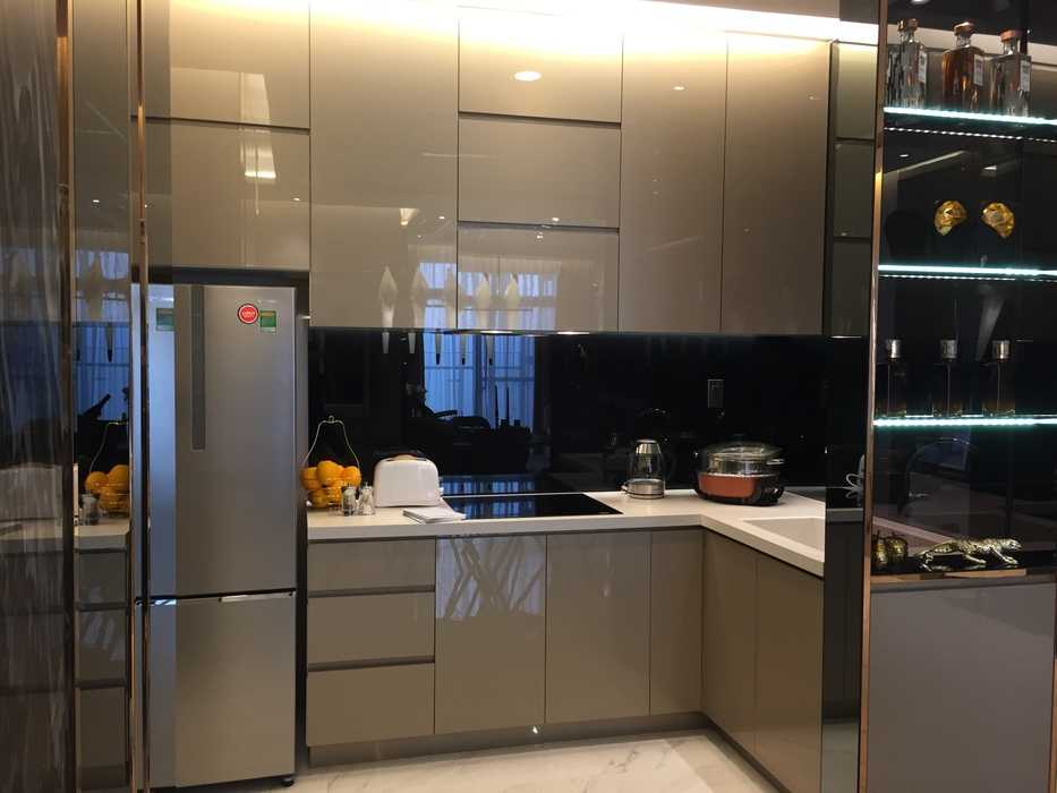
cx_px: 528
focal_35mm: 29
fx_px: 886
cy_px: 396
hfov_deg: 61.7
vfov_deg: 48.2
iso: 100
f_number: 2.2
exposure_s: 1/33
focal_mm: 4.15
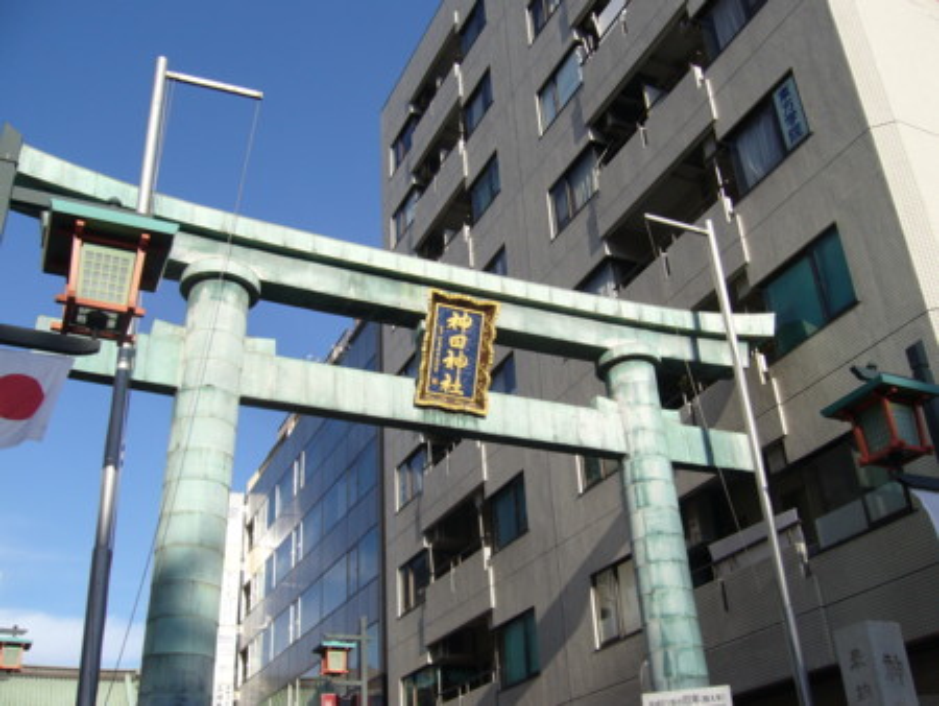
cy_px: 353
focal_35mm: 35
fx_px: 950
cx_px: 470
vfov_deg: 40.7
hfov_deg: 52.6
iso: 80
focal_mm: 5.8
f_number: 5.6
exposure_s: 1/250
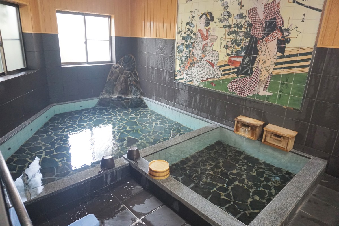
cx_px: 170
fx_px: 226
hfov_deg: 73.7
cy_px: 113
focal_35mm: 24
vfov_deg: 53.1
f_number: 3.5
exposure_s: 1/160
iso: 2000
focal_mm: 16
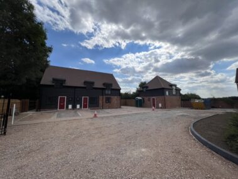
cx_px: 119
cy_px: 90
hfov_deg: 106.1
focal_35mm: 13
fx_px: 89
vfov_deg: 90.0
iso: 32
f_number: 1.8
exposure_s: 1/3215
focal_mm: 1.57
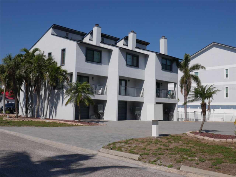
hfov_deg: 49.0
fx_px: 259
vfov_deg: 37.7
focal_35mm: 38
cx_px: 118
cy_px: 88
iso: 200
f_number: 10
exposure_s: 1/640
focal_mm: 19
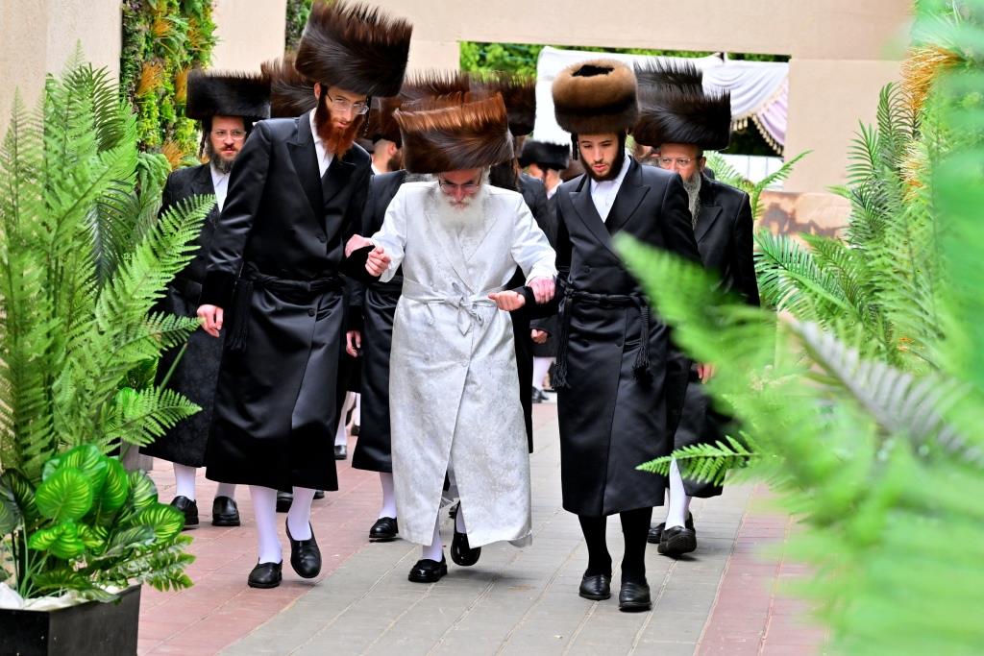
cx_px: 492
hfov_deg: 17.3
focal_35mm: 118
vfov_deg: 11.6
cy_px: 328
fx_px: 3226
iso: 500
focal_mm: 79
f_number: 4
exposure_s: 1/1600
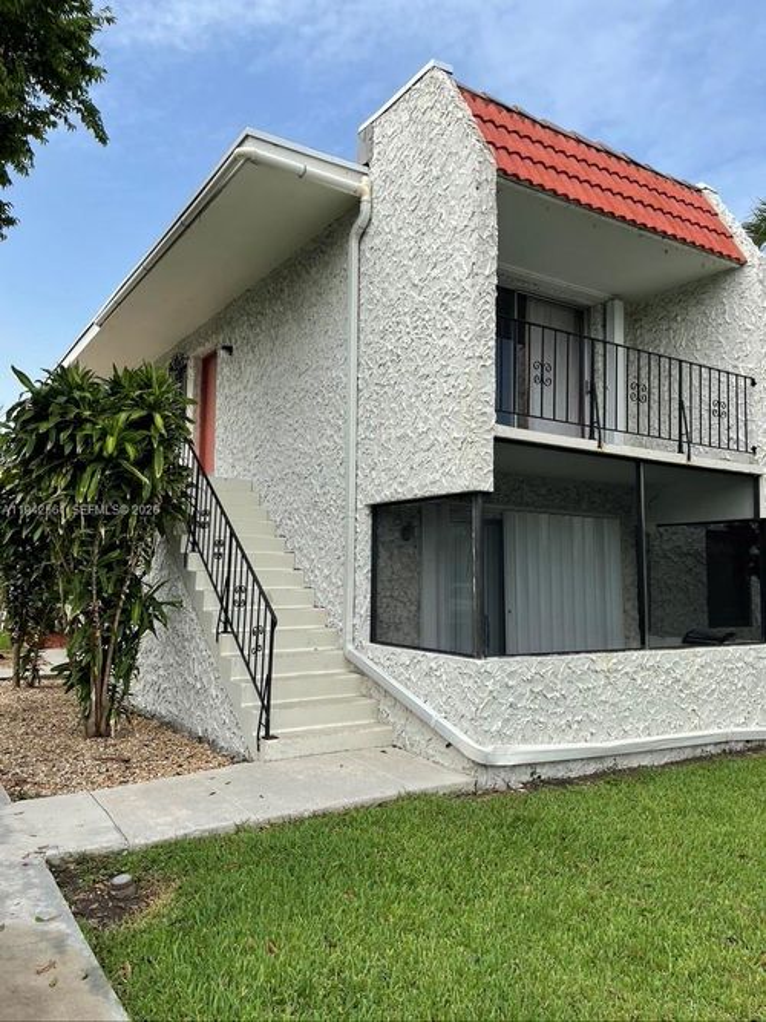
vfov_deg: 67.3
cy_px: 511
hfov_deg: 53.0
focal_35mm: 26
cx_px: 383
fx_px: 767
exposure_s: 1/2398
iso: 32
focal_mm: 4.2
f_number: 1.6
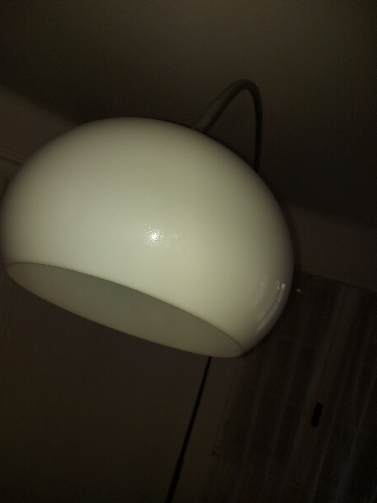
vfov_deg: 71.6
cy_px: 252
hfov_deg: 56.8
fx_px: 349
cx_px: 188
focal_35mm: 24
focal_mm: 5.23
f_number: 1.8
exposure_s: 1/50
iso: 32
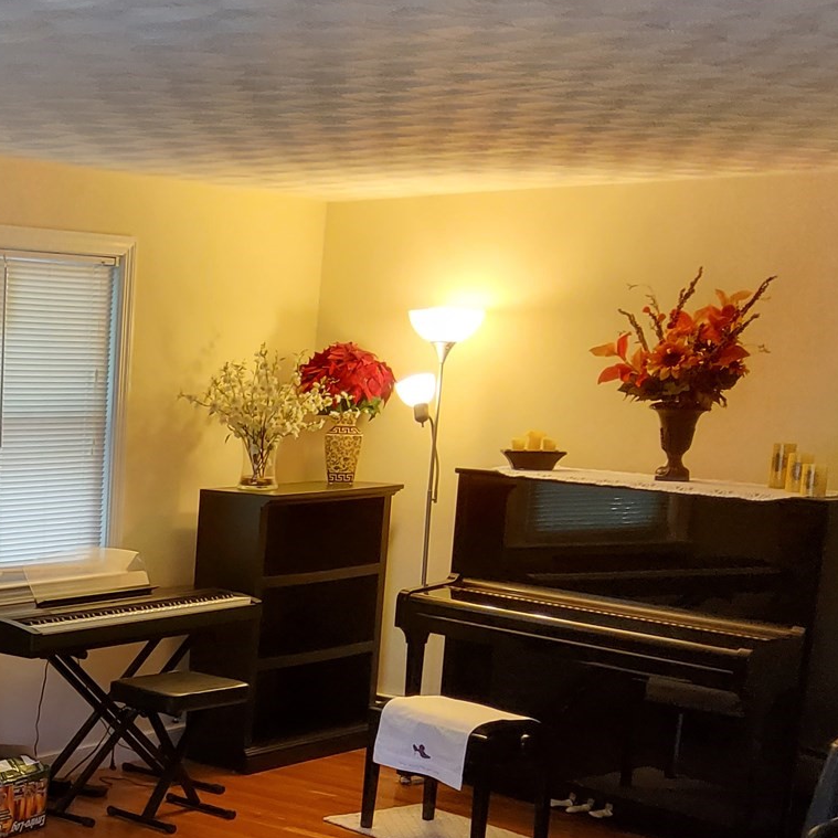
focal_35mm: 62
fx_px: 1698
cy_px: 692
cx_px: -137
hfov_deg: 25.3
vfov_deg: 27.1
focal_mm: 3.08
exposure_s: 1/40
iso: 500
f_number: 2
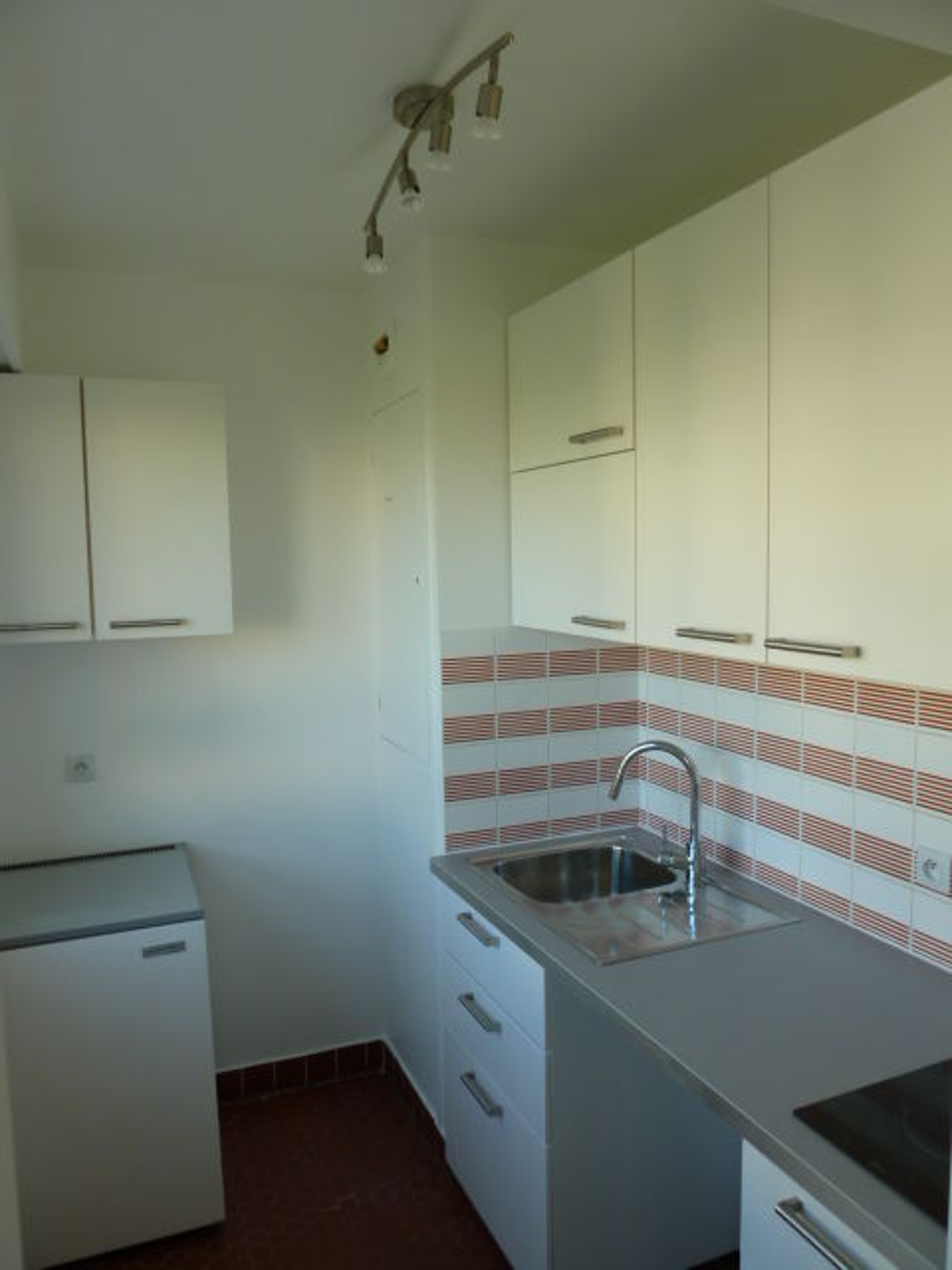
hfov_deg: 54.9
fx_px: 917
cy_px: 635
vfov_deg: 69.4
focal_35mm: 25
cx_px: 476
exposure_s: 1/50
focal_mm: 4.1
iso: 80
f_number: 3.3
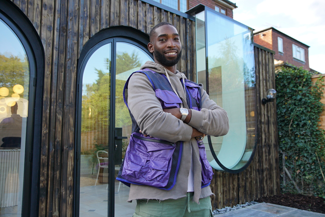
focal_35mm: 30
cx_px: 162
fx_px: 271
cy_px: 108
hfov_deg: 61.9
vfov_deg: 43.6
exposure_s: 1/250
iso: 200
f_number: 3.2
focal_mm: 20
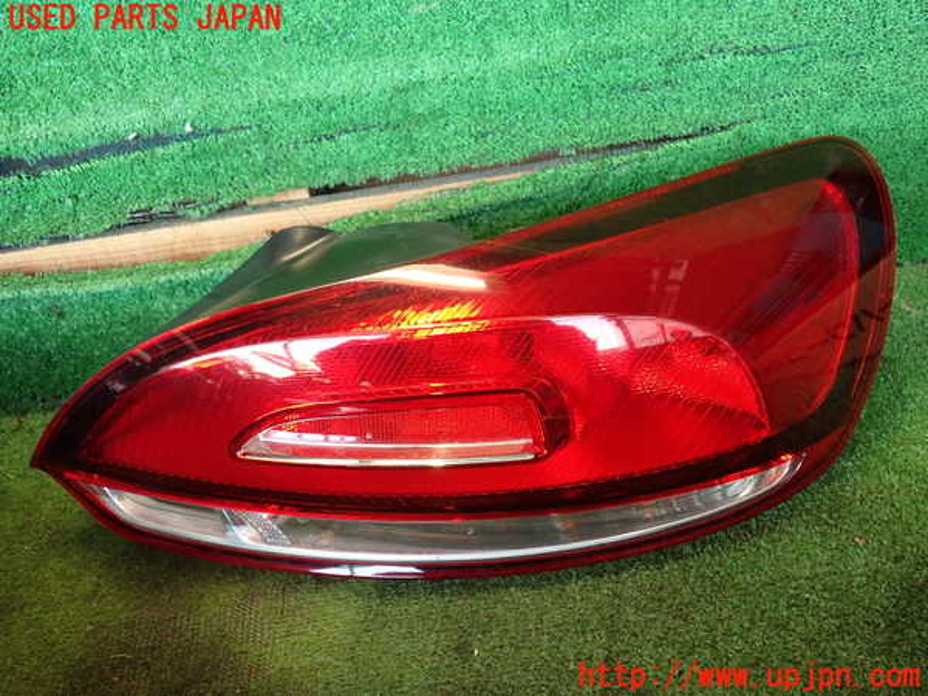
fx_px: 858
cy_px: 348
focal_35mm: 32
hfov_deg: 56.8
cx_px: 464
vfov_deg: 44.2
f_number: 2.4
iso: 200
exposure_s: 1/30
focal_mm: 5.79
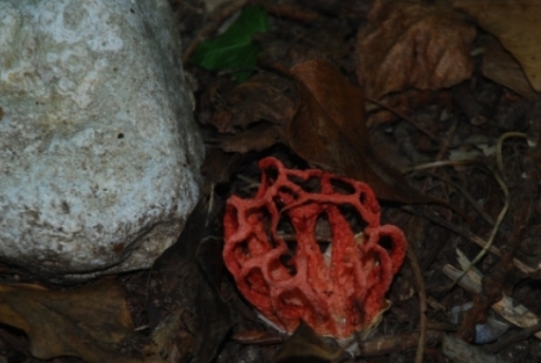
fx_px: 4602
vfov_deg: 4.5
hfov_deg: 6.7
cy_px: 259
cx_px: 316
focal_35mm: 306
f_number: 5.6
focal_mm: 135
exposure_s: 1/60
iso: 200
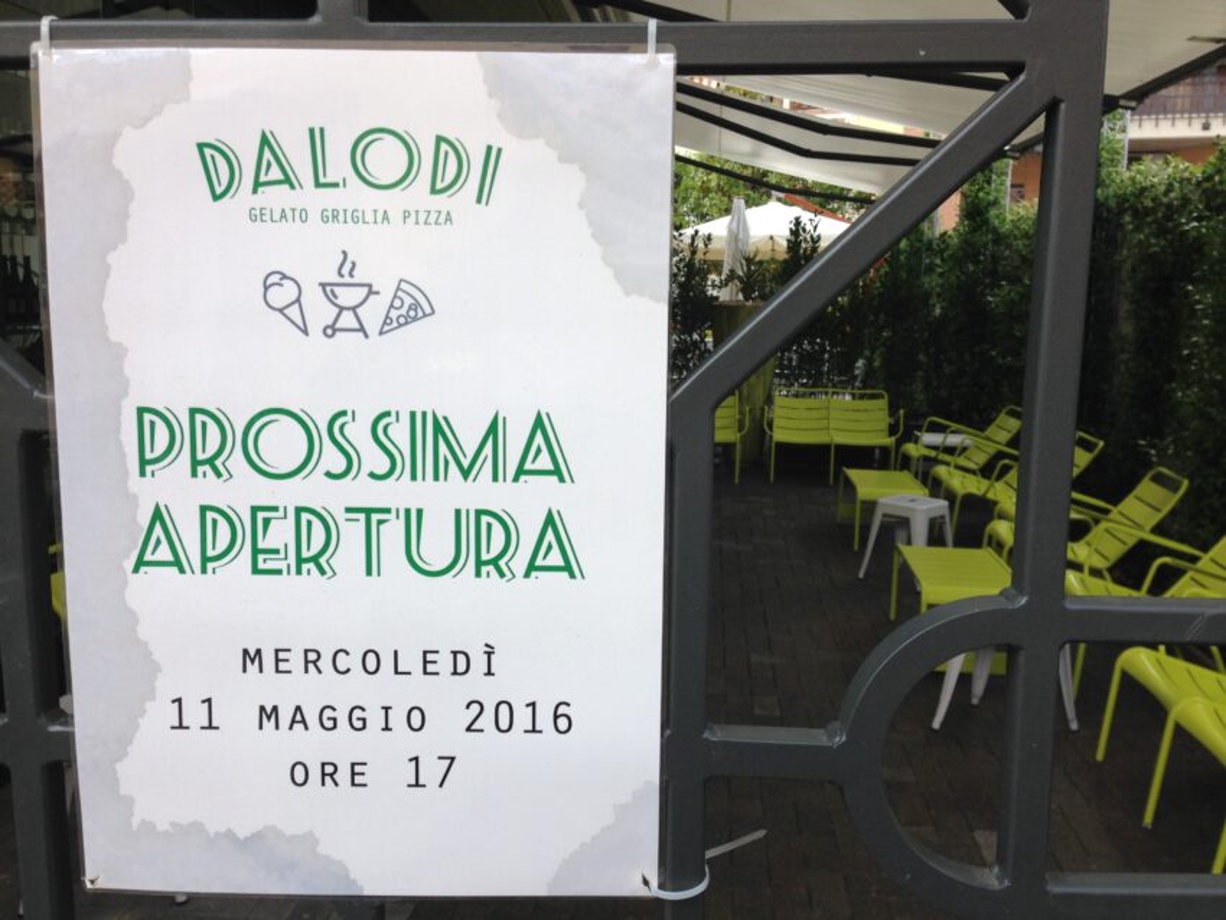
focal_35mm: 33
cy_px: 460
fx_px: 1169
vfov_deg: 43.0
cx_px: 613
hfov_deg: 55.3
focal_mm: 4.12
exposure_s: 1/321
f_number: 2.4
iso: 50
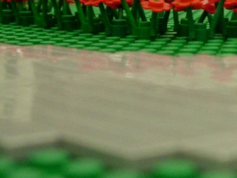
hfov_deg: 14.6
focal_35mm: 128
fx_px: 876
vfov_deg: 11.4
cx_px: 322
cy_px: -7
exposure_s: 1/17.9
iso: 200
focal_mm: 7.8
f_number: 2.8
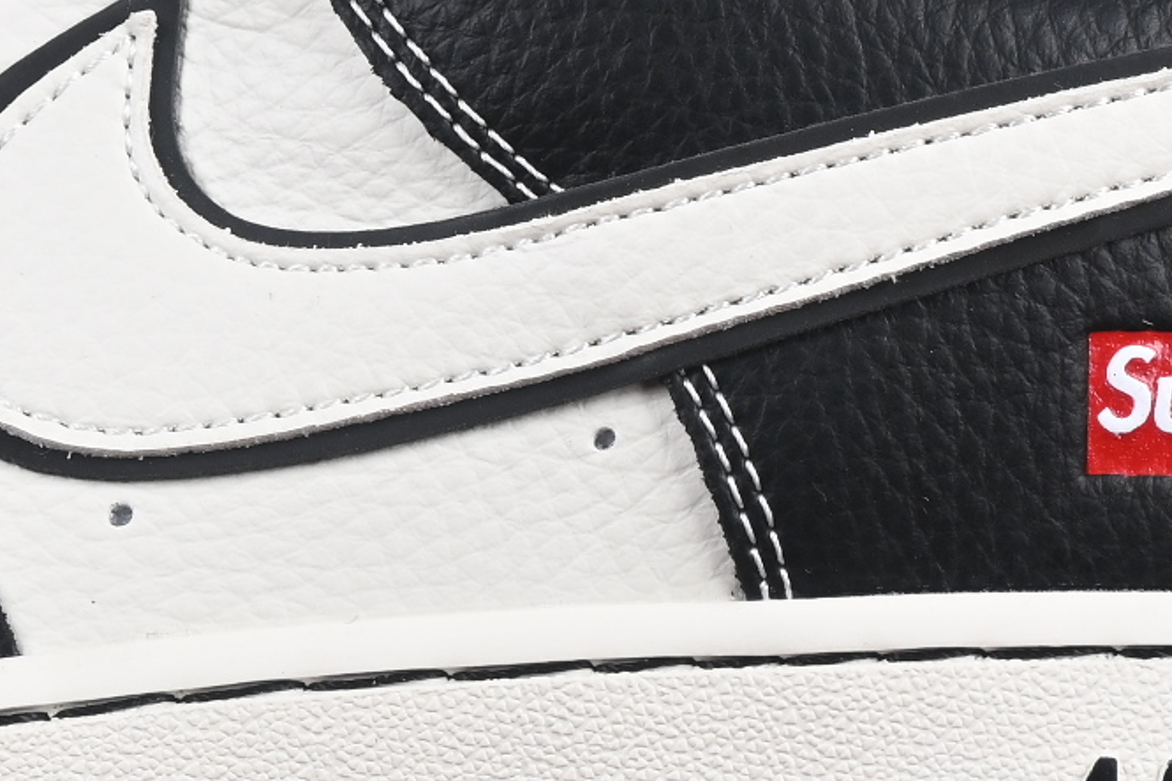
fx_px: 10219
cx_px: 25
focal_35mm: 314
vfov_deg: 4.4
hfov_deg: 6.5
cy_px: 63
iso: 160
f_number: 7.1
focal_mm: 50
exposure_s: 1/60
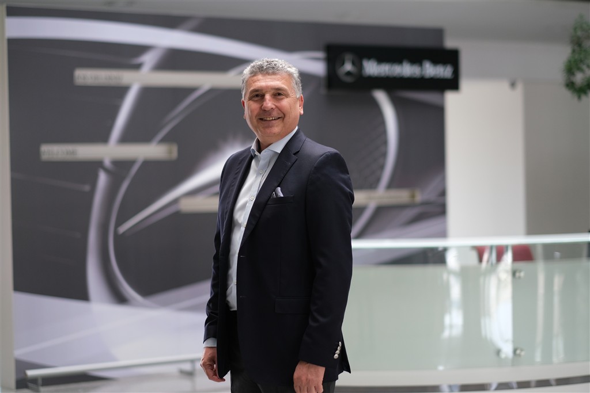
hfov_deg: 24.2
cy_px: 196
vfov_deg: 16.3
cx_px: 295
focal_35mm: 84
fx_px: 1377
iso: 400
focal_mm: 56
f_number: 1.2
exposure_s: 1/420
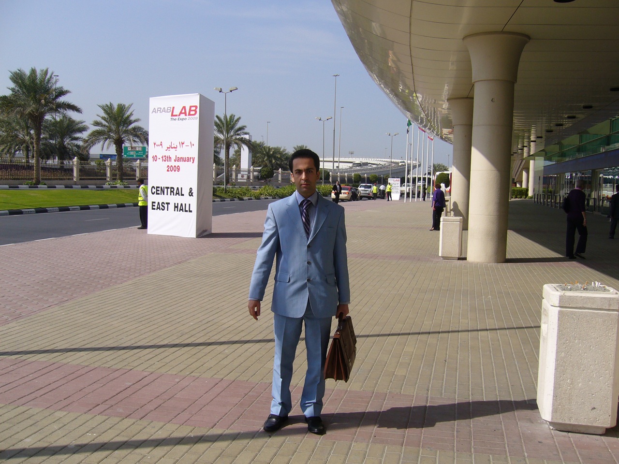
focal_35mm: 35
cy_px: 232
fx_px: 626
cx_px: 310
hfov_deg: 52.6
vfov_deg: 40.7
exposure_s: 1/400
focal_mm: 5.8
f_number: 5.6
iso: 80
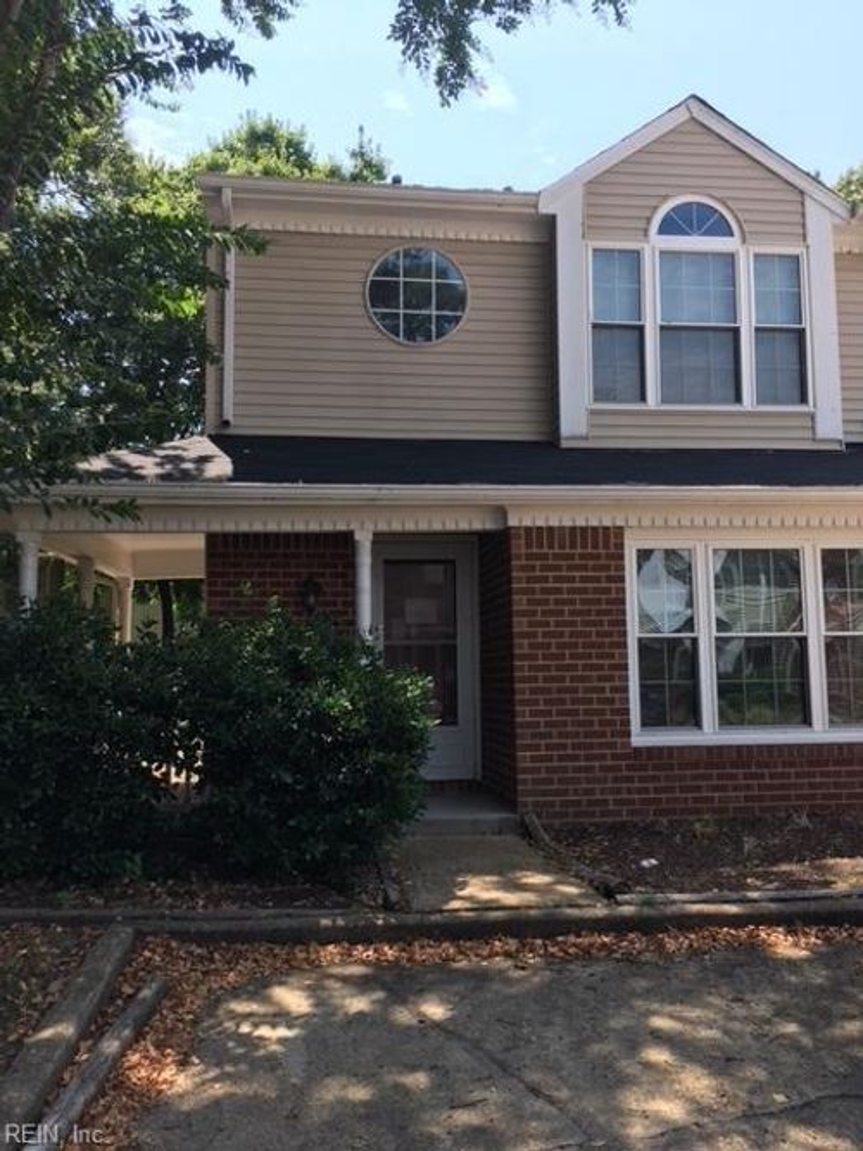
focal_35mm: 29
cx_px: 432
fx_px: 964
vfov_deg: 61.7
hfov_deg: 48.2
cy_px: 576
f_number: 2.2
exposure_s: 1/478
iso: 25
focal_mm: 4.15
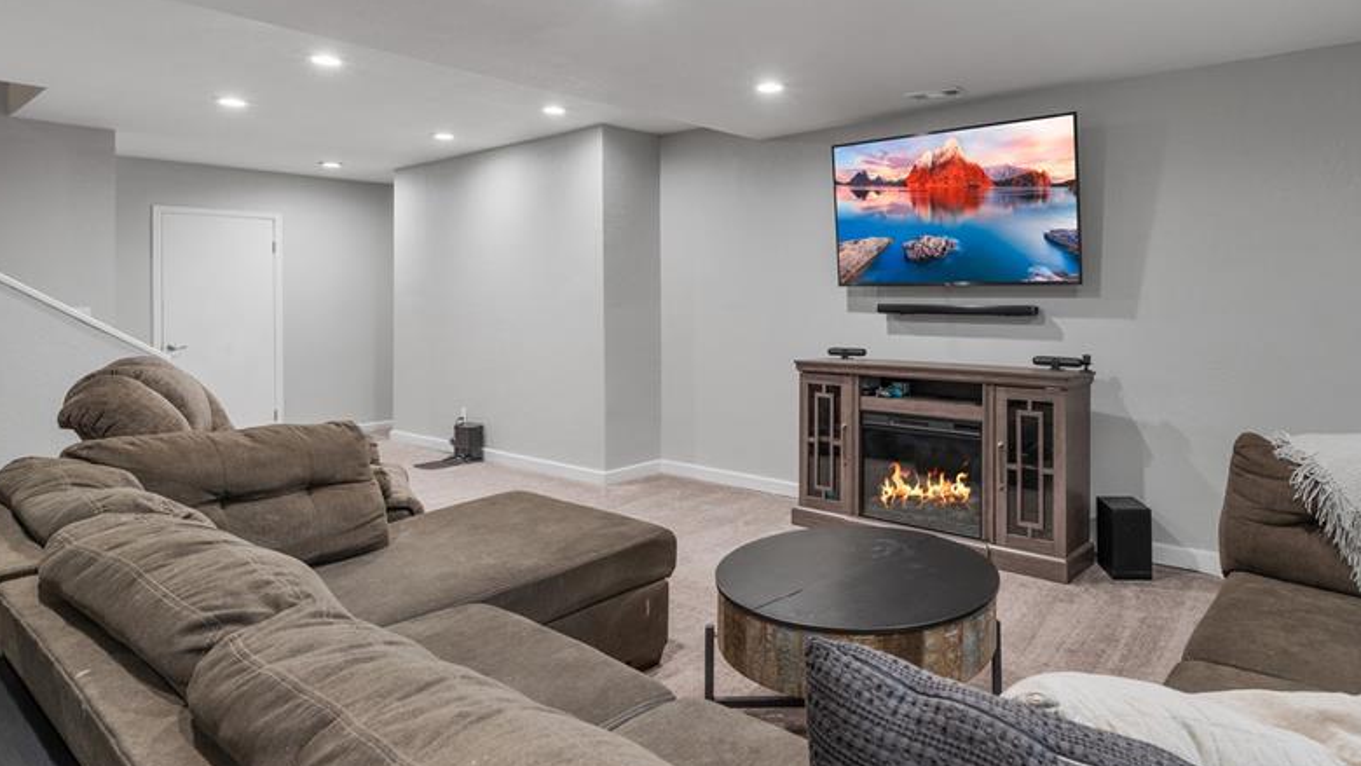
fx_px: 794
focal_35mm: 22
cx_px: 817
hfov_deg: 80.2
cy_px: 323
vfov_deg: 51.3
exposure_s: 1/1.25
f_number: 9
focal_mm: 16
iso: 200
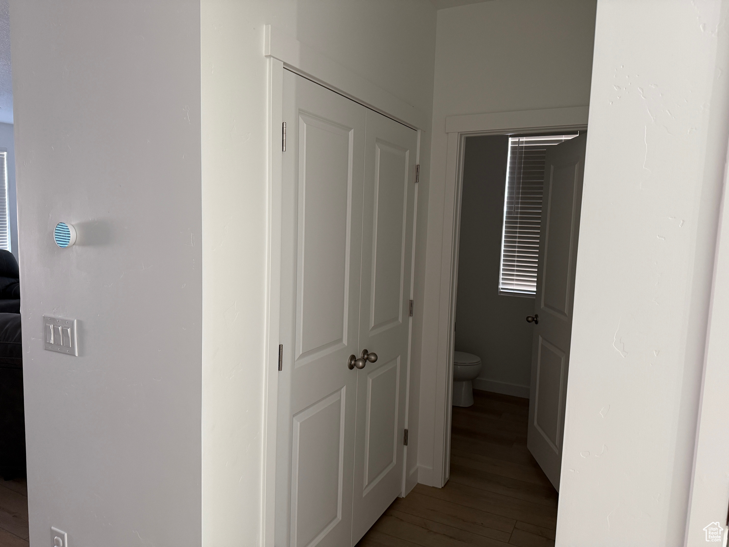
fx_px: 505
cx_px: 364
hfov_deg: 71.6
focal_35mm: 24
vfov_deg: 56.8
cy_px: 274
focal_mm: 6.76
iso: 200
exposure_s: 1/69
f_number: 1.78
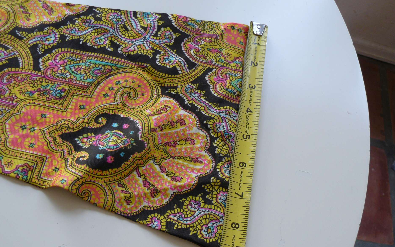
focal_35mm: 42
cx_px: 207
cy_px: 142
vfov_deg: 30.5
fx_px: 452
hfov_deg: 47.2
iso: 100
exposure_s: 1/50
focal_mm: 6
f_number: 2.8
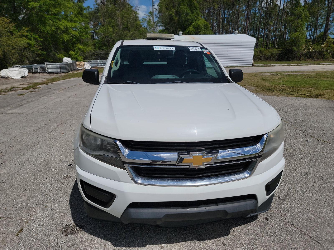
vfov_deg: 56.8
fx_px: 232
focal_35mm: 24
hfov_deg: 71.6
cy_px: 125
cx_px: 167
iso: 50
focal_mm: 6.7
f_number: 1.8
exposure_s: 1/4019
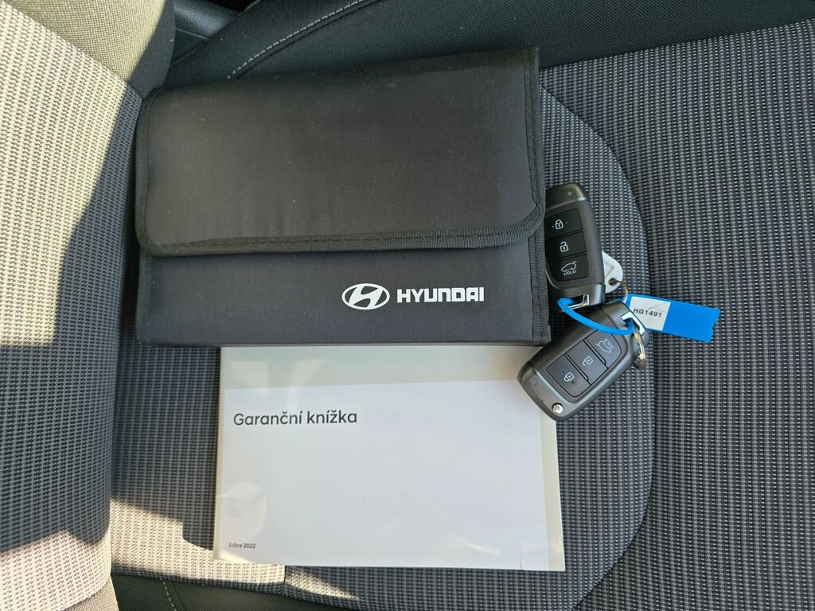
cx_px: 408
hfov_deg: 73.9
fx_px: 542
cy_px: 306
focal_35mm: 23
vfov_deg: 58.9
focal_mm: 6.3
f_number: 1.7
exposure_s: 1/180
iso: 50
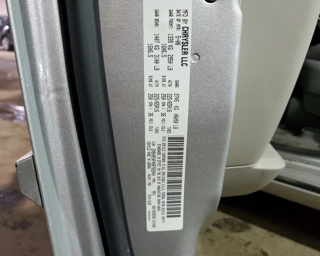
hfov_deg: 62.2
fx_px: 265
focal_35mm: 28
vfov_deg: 51.5
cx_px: 152
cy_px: 126
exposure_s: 1/60.2
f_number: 1.5
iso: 358
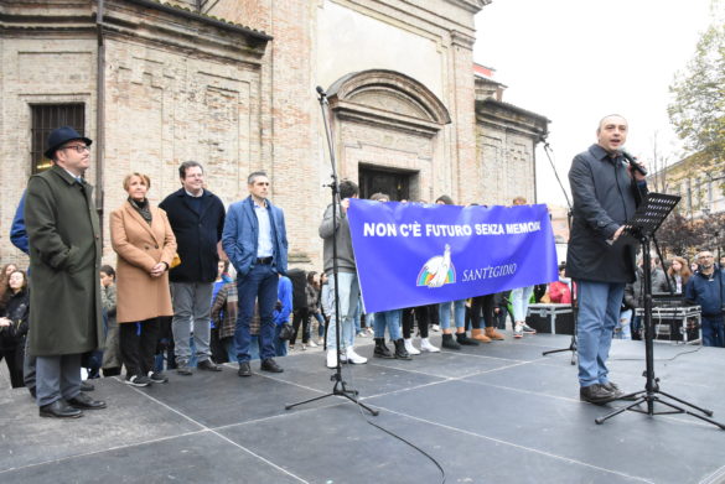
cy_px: 242
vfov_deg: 50.5
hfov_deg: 70.4
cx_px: 362
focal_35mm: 26
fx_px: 514
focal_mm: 17
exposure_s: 1/320
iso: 6400
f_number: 9
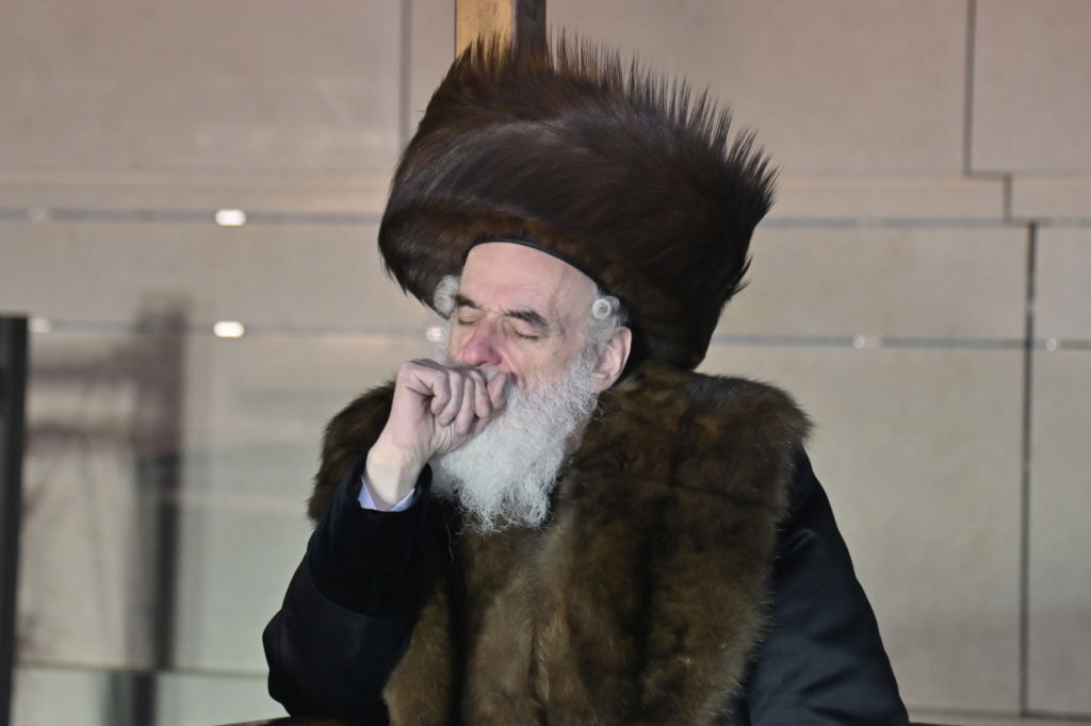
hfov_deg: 12.5
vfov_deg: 8.3
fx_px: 4999
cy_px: 363
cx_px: 546
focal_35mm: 165
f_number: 4
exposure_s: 1/250
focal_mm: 110
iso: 800
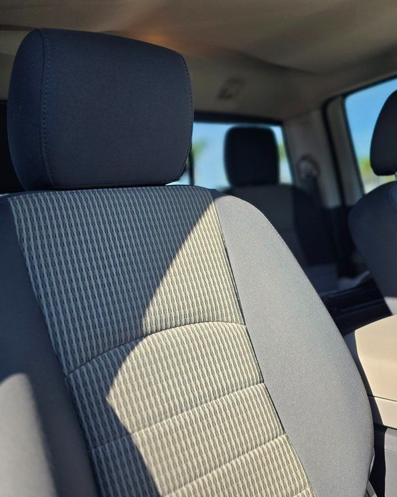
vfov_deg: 57.2
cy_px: 248
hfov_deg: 46.7
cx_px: 245
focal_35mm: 31
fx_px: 456
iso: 80
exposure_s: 1/1505
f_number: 1.7
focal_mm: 6.3
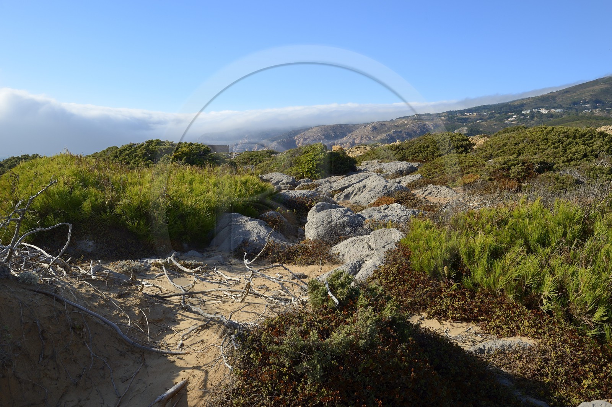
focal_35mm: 32
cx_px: 306
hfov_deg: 58.8
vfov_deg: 41.0
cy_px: 204
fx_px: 544
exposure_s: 1/400
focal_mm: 32
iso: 200
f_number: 10
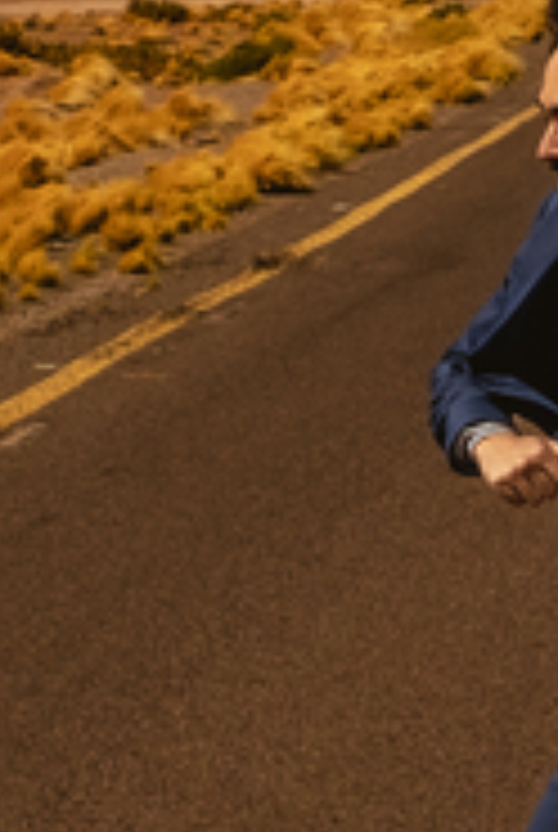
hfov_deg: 4.0
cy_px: 121
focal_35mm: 343
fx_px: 7944
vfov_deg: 6.0
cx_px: 922
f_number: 7.1
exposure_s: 1/1250
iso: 100
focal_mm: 35
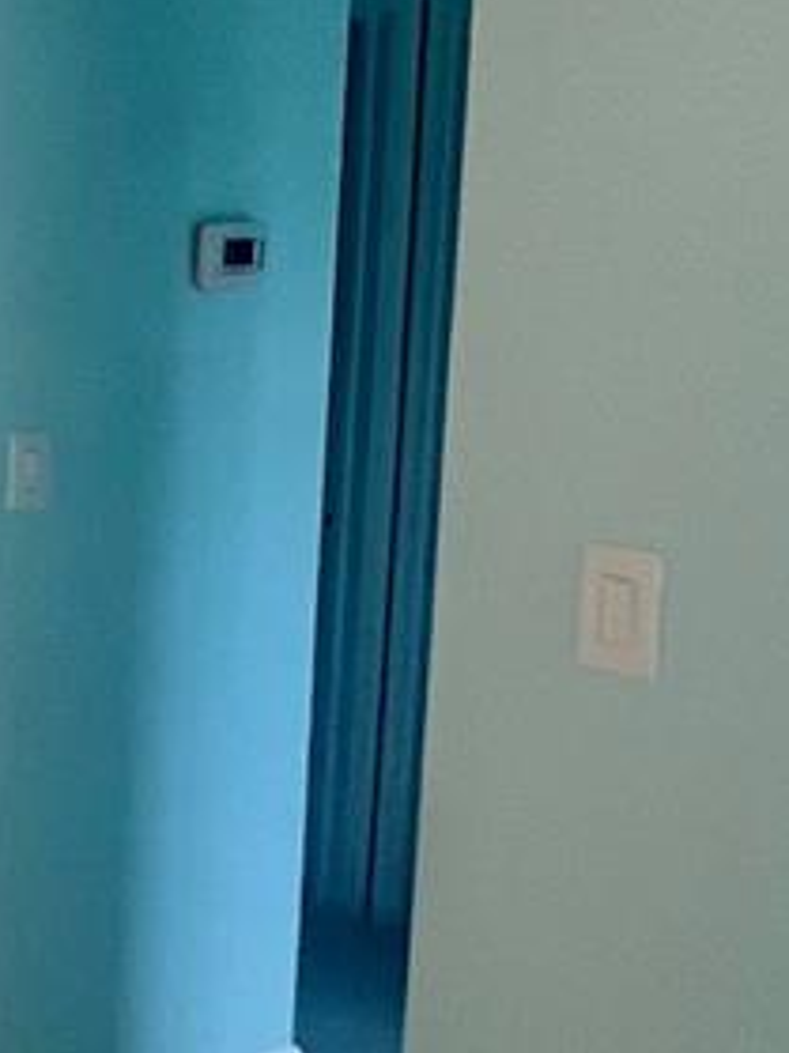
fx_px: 1703
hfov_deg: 20.6
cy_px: 483
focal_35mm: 56
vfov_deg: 34.3
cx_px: -521
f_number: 1.8
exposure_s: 1/120
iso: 100
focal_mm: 1.57
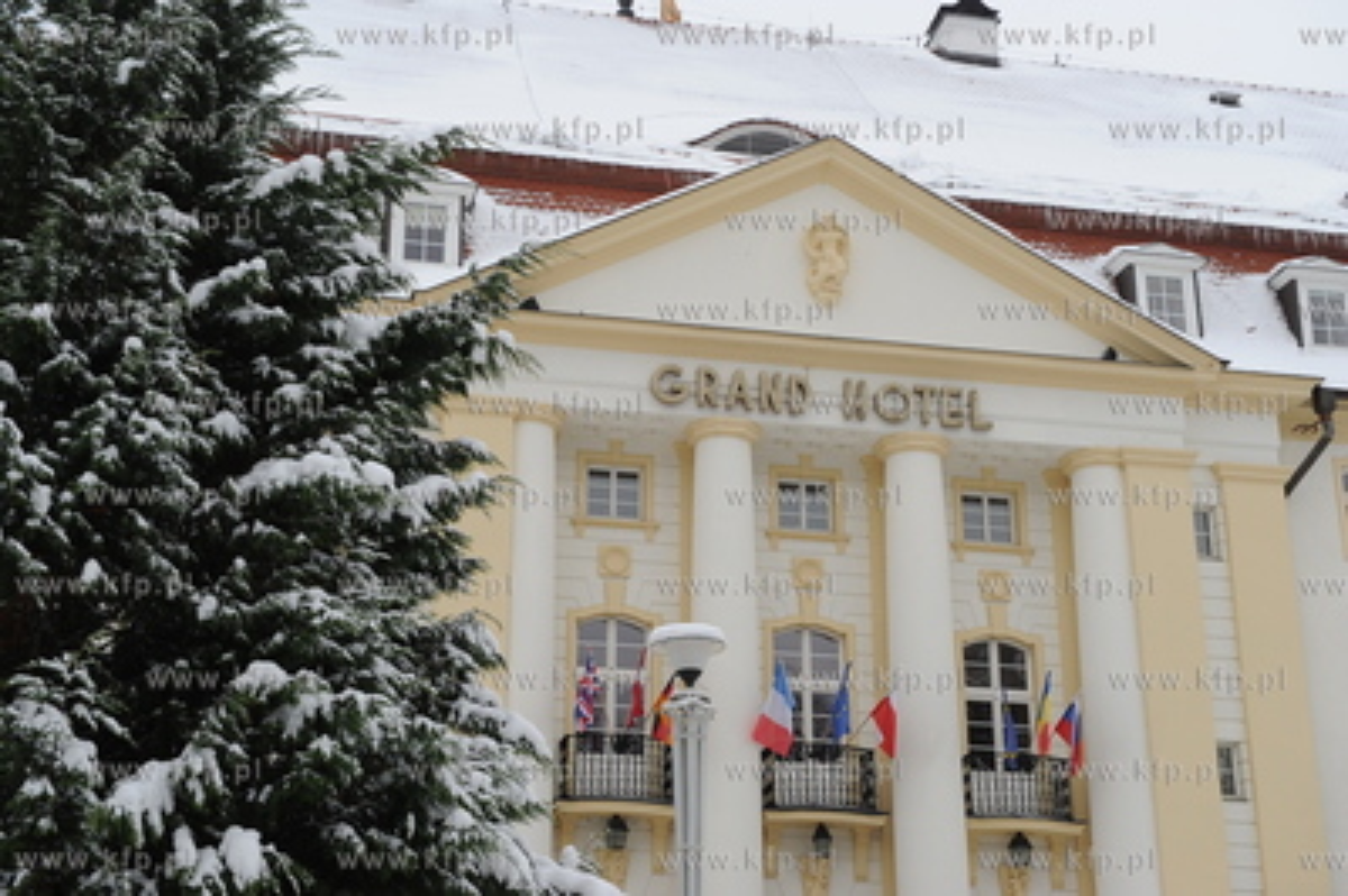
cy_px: 448
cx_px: 674
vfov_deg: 24.2
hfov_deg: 35.7
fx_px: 2095
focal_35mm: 56
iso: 800
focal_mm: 56
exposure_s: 1/200
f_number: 7.1
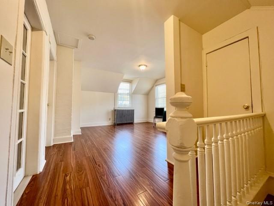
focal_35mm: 13
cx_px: 137
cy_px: 103
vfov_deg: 89.9
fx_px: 103
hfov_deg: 106.2
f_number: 1.8
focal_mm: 1.57
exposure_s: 1/120
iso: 160
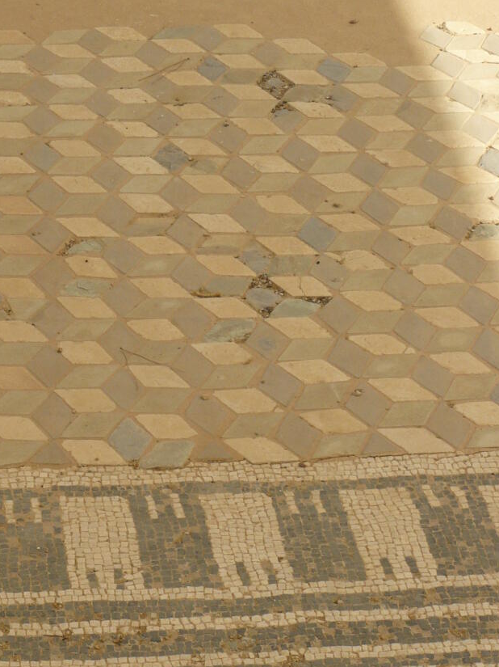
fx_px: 2251
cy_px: 542
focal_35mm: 117
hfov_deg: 12.6
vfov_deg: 16.7
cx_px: 72
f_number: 8
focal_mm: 11.2
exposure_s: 1/250
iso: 100
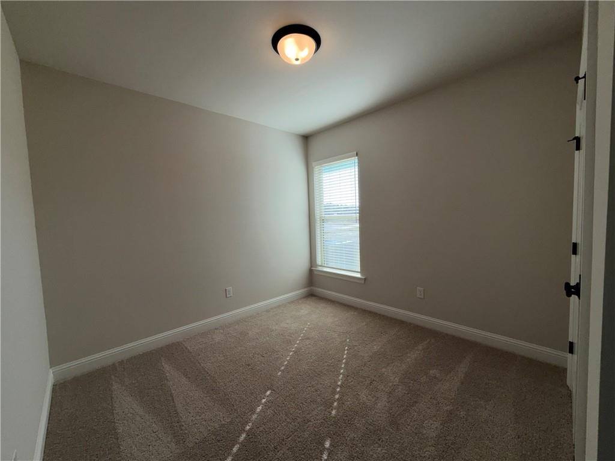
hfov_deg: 102.1
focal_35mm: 14
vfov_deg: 85.7
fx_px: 249
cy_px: 230
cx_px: 308
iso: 16
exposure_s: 1/151
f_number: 2.2
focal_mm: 2.22
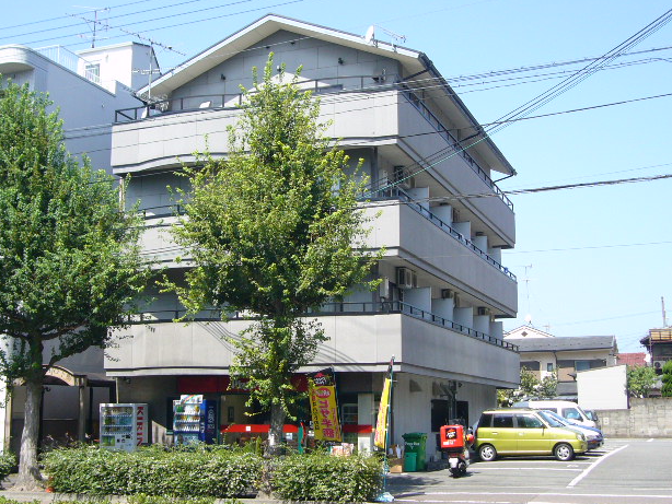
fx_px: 971
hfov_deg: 38.2
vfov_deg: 29.1
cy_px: 258
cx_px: 329
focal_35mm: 50
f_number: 6.3
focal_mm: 5.7
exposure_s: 1/160
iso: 80
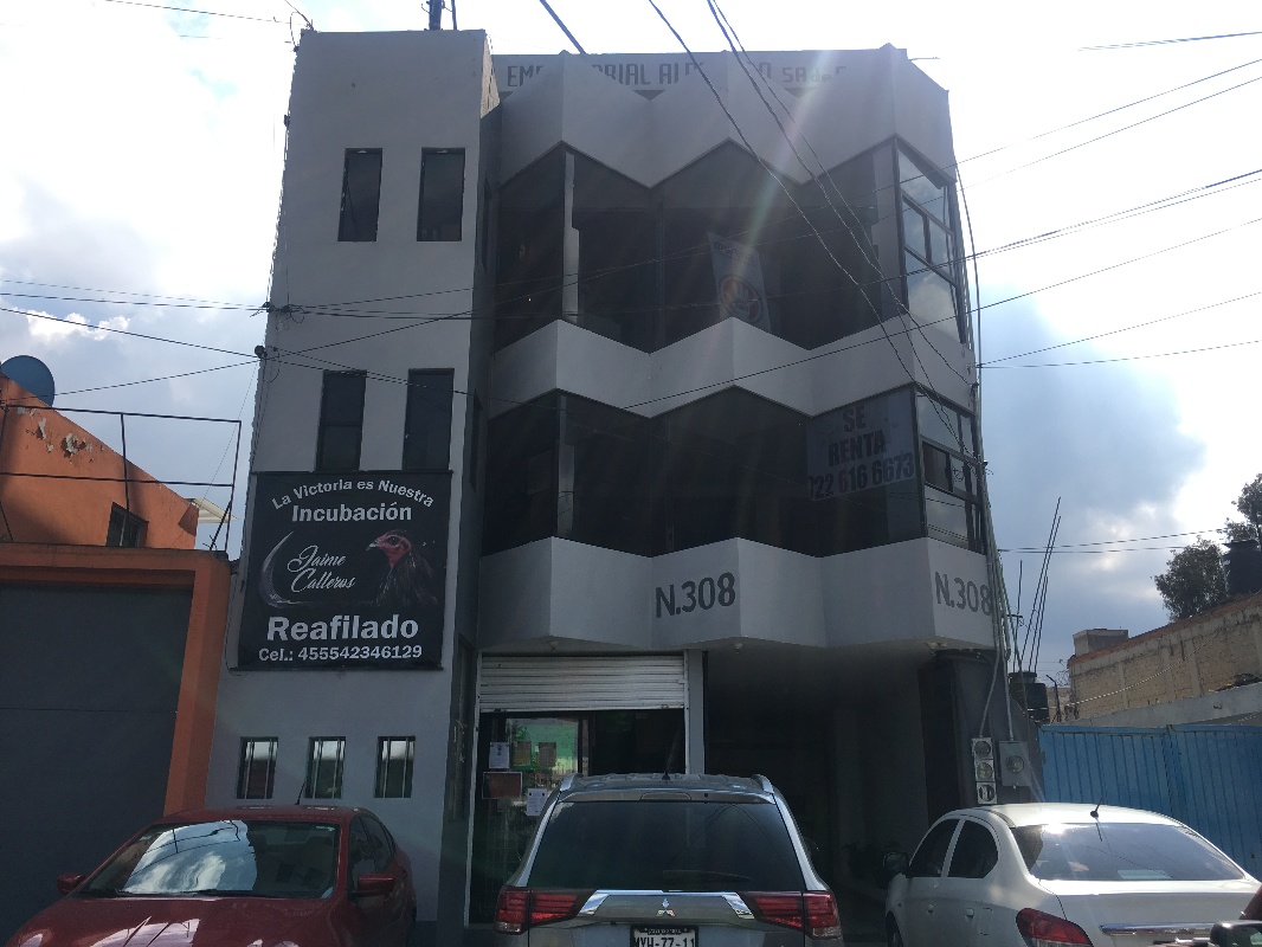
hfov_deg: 61.6
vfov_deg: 48.2
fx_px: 1057
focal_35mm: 29
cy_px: 474
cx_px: 631
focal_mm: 4.15
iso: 25
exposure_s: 1/1425
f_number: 2.2
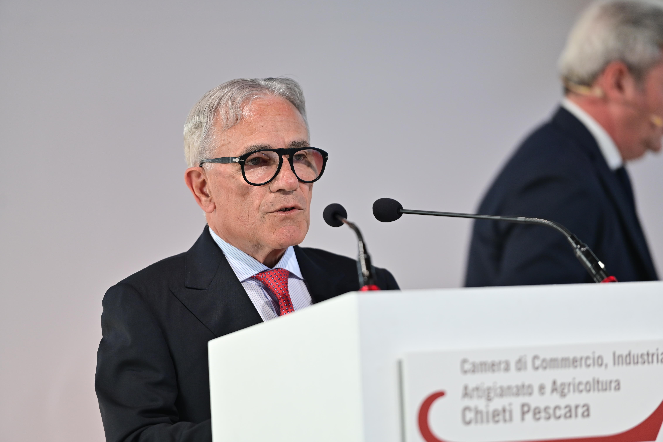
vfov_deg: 6.9
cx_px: 332
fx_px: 3682
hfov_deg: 10.3
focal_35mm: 200
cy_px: 221
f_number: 2.8
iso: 1000
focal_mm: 200
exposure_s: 1/640
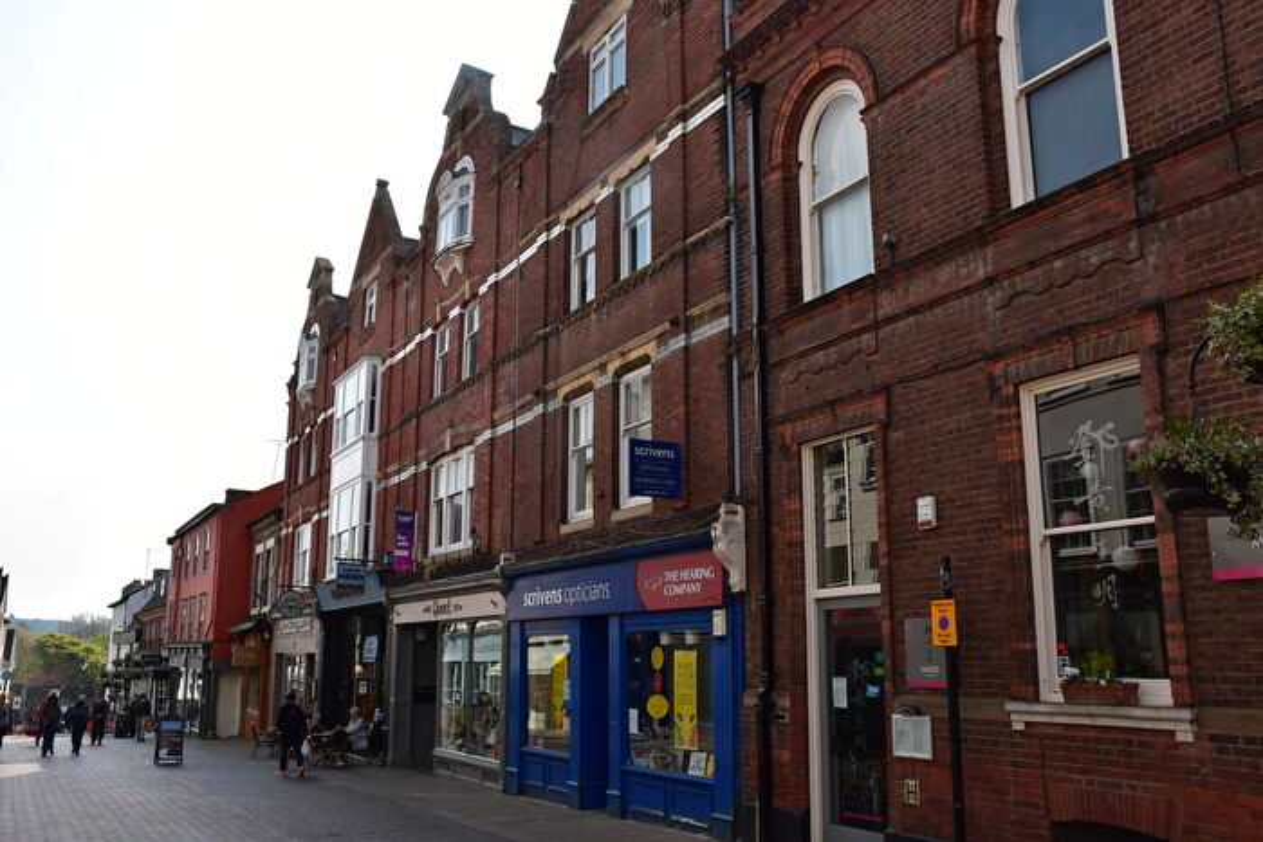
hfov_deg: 61.9
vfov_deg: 43.6
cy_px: 421
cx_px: 632
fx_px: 1053
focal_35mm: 30
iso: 400
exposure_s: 1/400
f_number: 11
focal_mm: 20
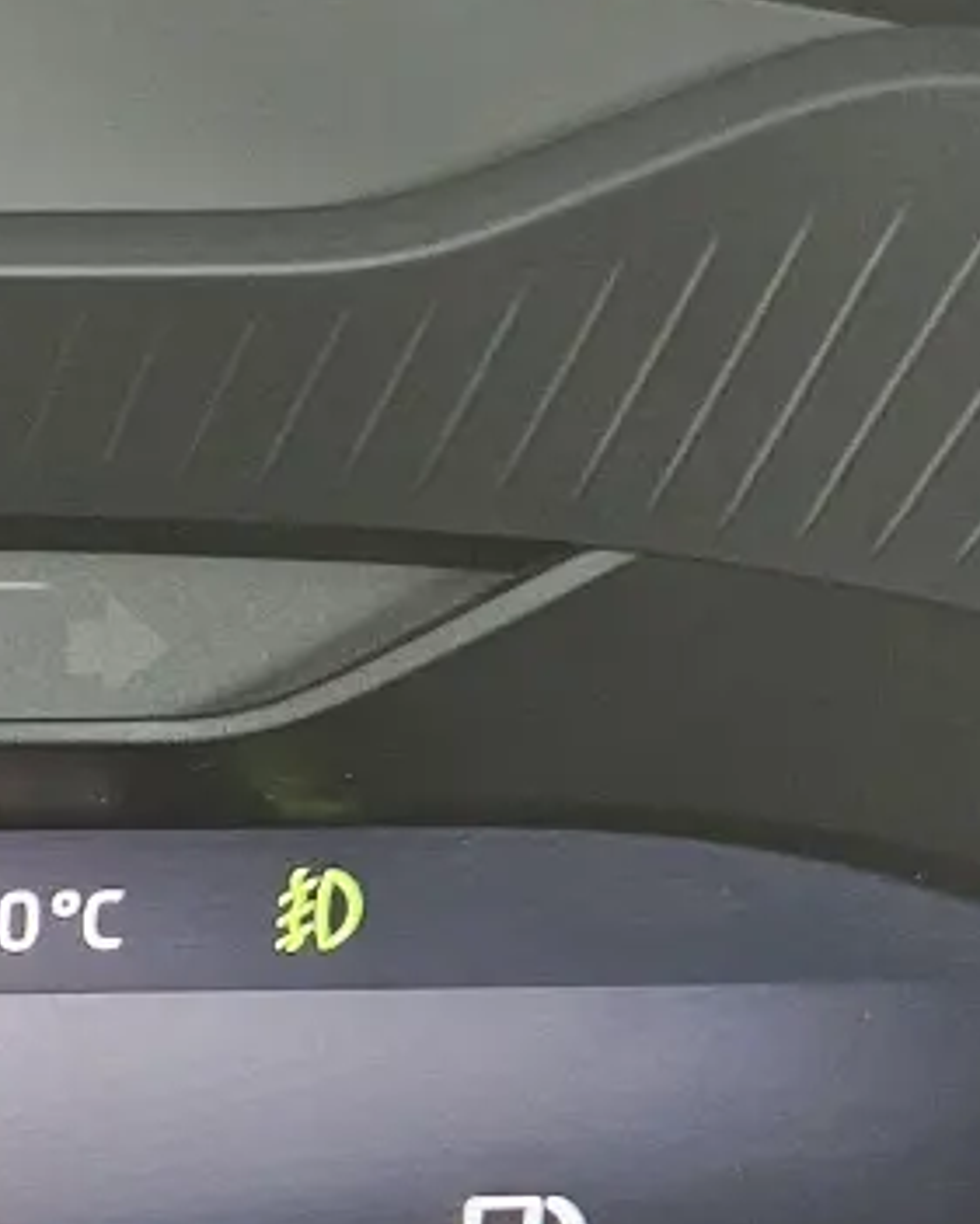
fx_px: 3334
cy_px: 1346
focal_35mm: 92
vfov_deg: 19.9
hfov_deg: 14.8
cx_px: -718
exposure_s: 1/33.6
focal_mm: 6.3
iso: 640
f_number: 1.7
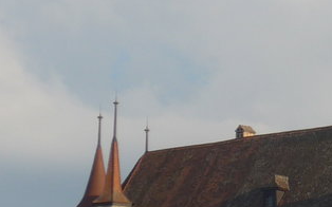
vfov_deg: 2.2
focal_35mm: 603
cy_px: 25
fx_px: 5454
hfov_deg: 3.5
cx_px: 565
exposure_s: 1/320
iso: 80
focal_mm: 28.9
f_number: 5.5
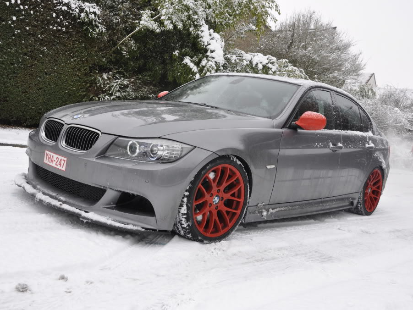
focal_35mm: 36
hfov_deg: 51.3
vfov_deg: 39.7
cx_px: 205
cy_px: 155
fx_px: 430
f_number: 8
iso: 200
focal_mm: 22
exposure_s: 1/60
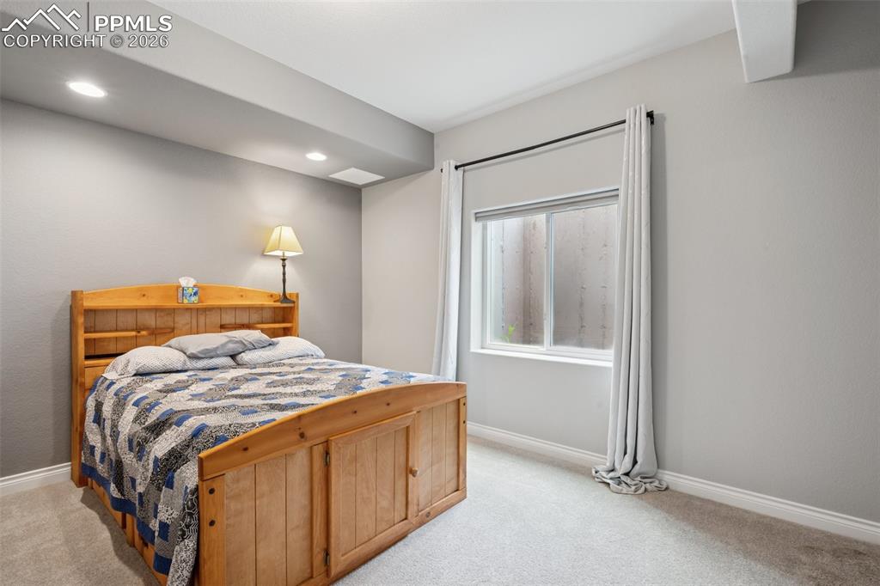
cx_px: 440
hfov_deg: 95.0
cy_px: 293
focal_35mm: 16
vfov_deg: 72.0
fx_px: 403
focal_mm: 16.5
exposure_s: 1.6
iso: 100
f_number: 13
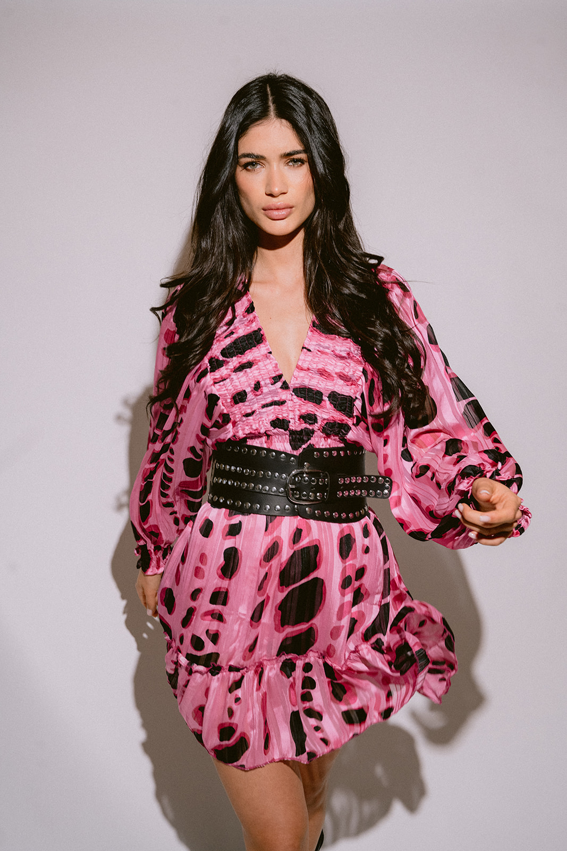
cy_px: 426
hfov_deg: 31.2
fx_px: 1016
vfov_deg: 45.4
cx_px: 284
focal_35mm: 43
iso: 800
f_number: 5.6
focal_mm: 43
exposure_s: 1/250
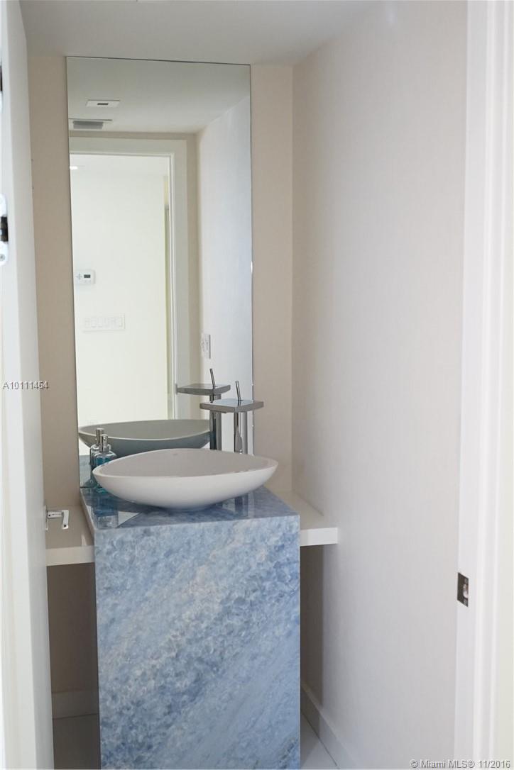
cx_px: 257
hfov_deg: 31.9
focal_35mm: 42
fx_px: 899
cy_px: 385
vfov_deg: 46.4
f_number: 3.5
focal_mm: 28
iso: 1600
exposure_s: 1/160
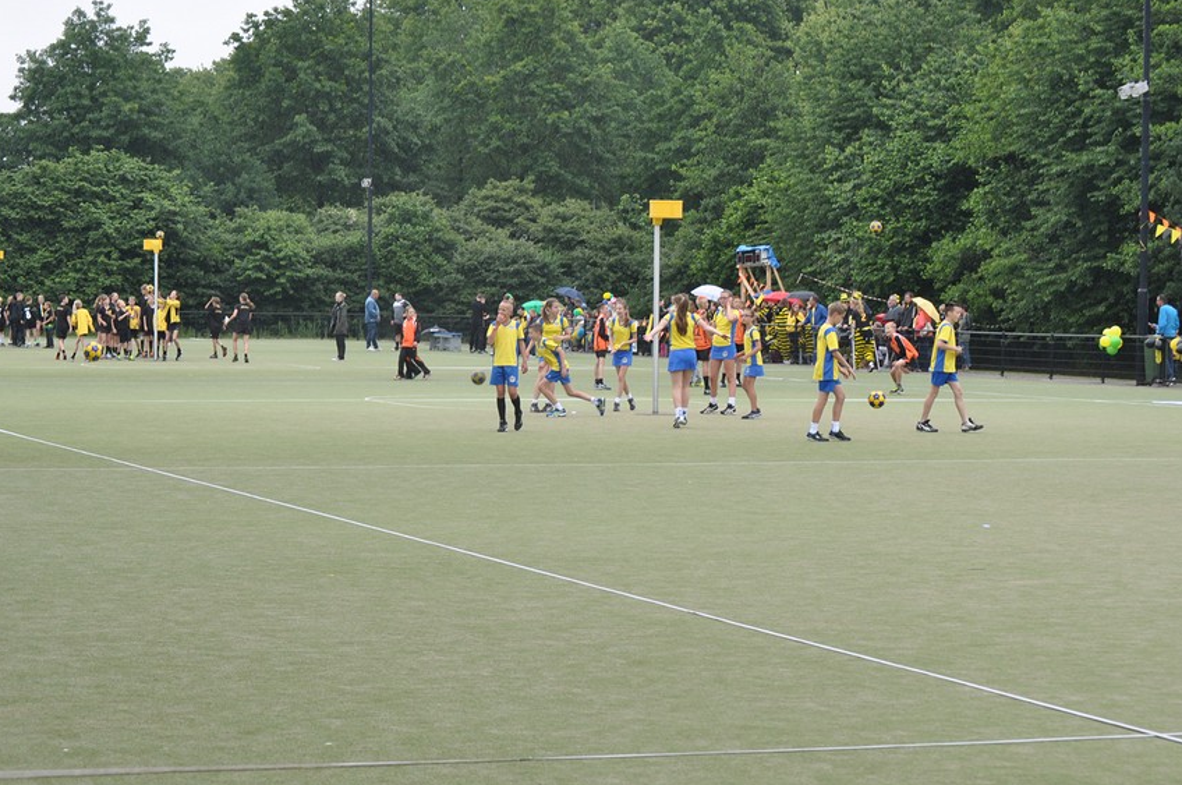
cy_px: 349
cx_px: 588
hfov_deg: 20.5
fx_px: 3266
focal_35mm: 100
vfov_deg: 13.7
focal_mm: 55
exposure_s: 1/250
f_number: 8
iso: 400
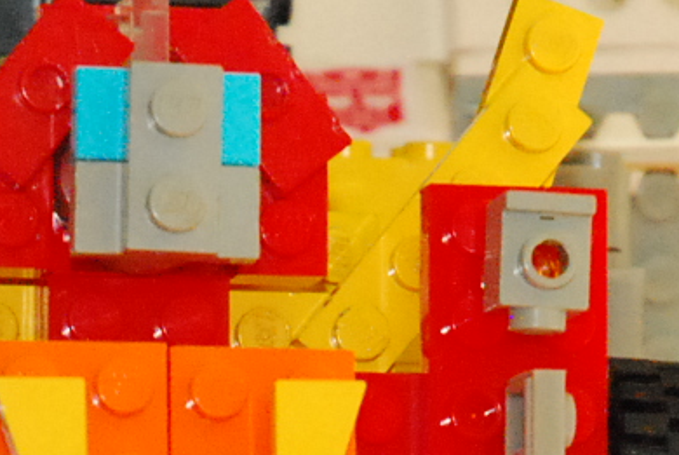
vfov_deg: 2.6
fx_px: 9838
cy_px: 893
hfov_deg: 4.0
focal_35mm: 521
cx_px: 343
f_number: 6.3
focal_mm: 70
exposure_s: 1/50
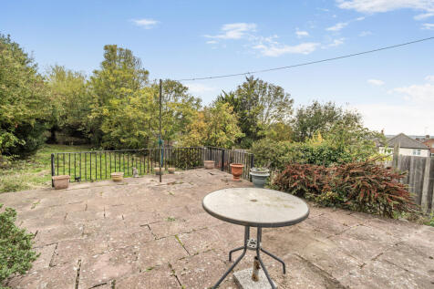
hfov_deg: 96.8
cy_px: 144
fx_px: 193
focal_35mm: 16
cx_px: 217
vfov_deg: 73.7
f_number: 5.6
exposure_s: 1/200
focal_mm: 16
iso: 64
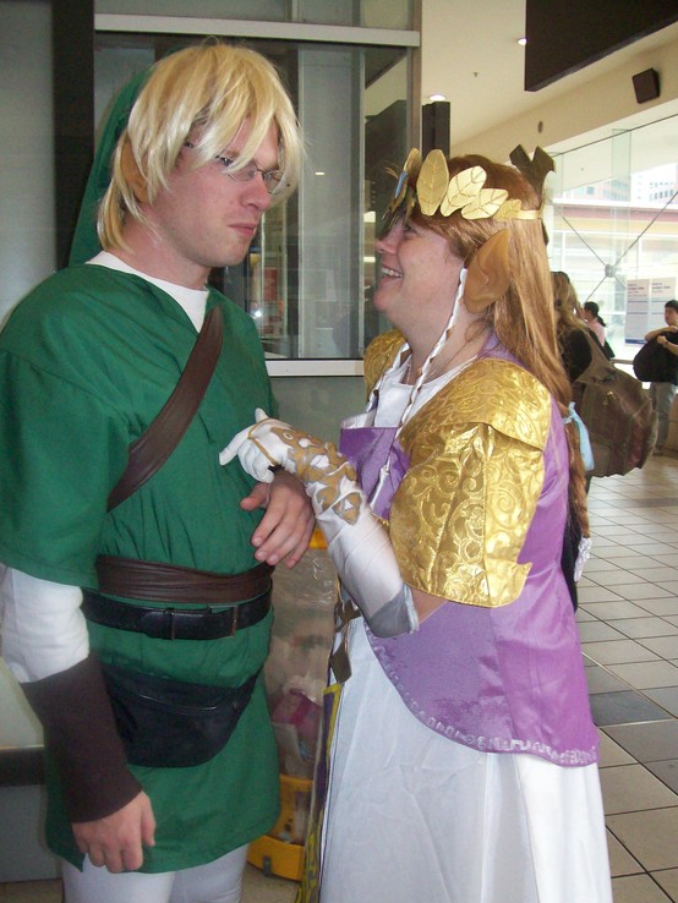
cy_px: 481
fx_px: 1018
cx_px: 349
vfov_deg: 47.8
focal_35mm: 39
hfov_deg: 36.8
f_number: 2.7
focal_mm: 6
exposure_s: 1/64
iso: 200
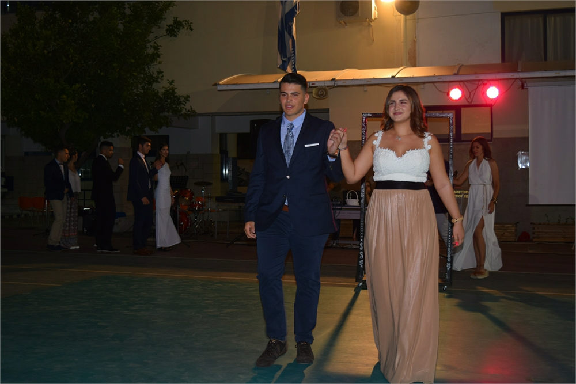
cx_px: 288
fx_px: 768
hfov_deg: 41.1
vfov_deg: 28.1
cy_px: 192
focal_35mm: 48
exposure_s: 1/60
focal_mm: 32
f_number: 4.5
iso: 450
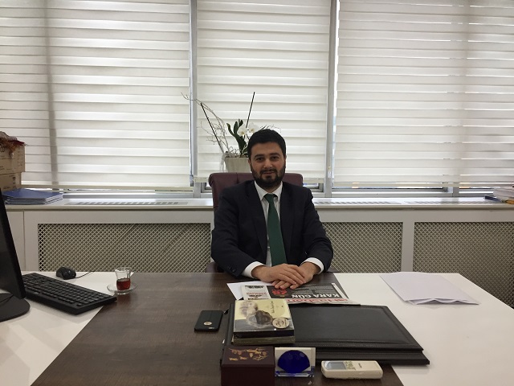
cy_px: 193
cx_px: 257
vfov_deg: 48.2
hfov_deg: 61.7
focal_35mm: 29
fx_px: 431
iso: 125
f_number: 2.2
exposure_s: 1/33
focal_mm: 4.15
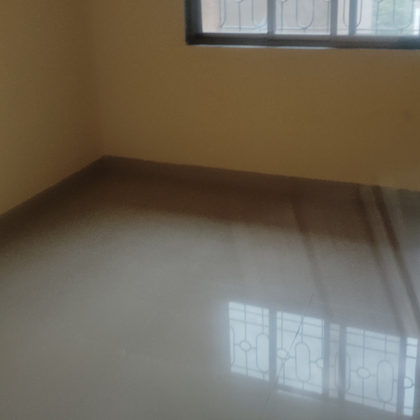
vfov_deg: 39.4
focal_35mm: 42
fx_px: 577
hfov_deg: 40.0
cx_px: 212
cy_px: 128
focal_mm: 4.25
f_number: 1.8
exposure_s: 1/33.3
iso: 219
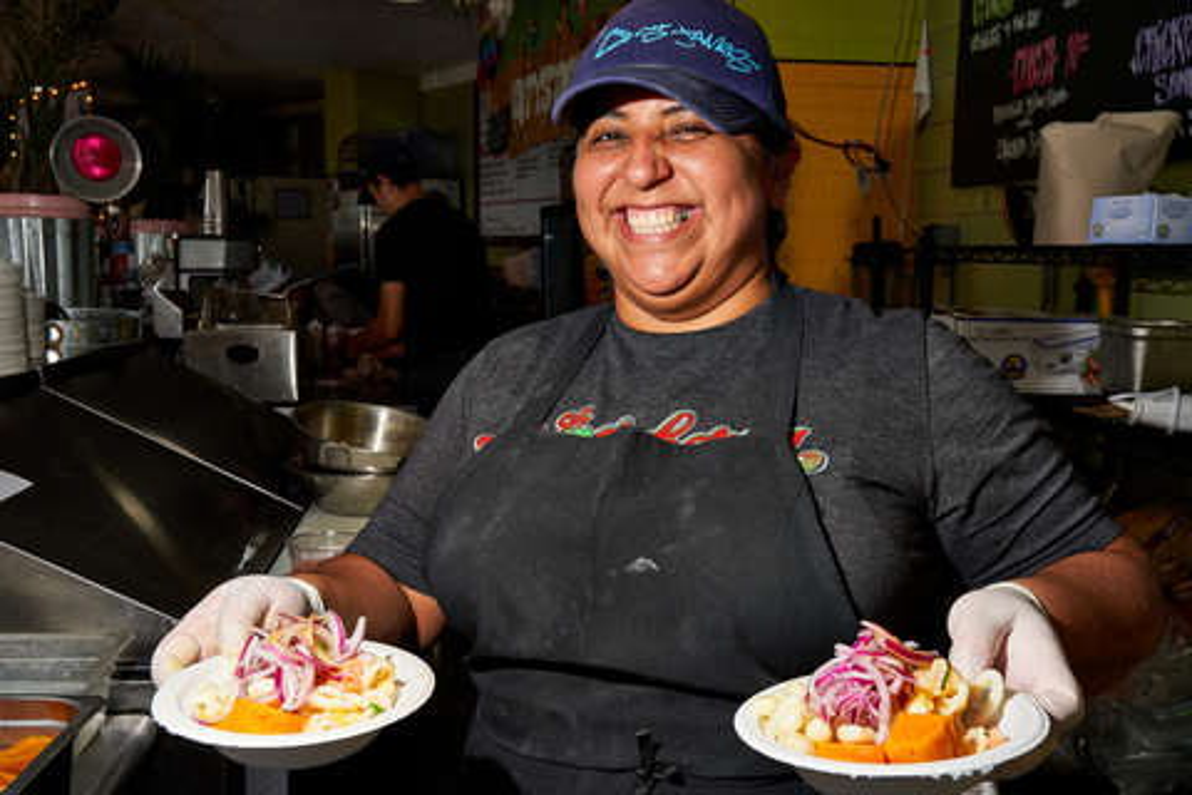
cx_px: 596
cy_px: 398
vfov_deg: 37.9
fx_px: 1159
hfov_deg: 54.4
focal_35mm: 35
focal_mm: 35
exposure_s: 1/200
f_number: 11
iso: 400
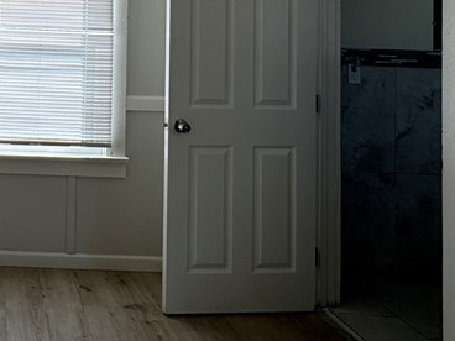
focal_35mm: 39
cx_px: -20
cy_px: 19
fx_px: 513
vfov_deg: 34.3
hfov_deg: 40.6
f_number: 2.2
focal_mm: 2.22
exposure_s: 1/120
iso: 50
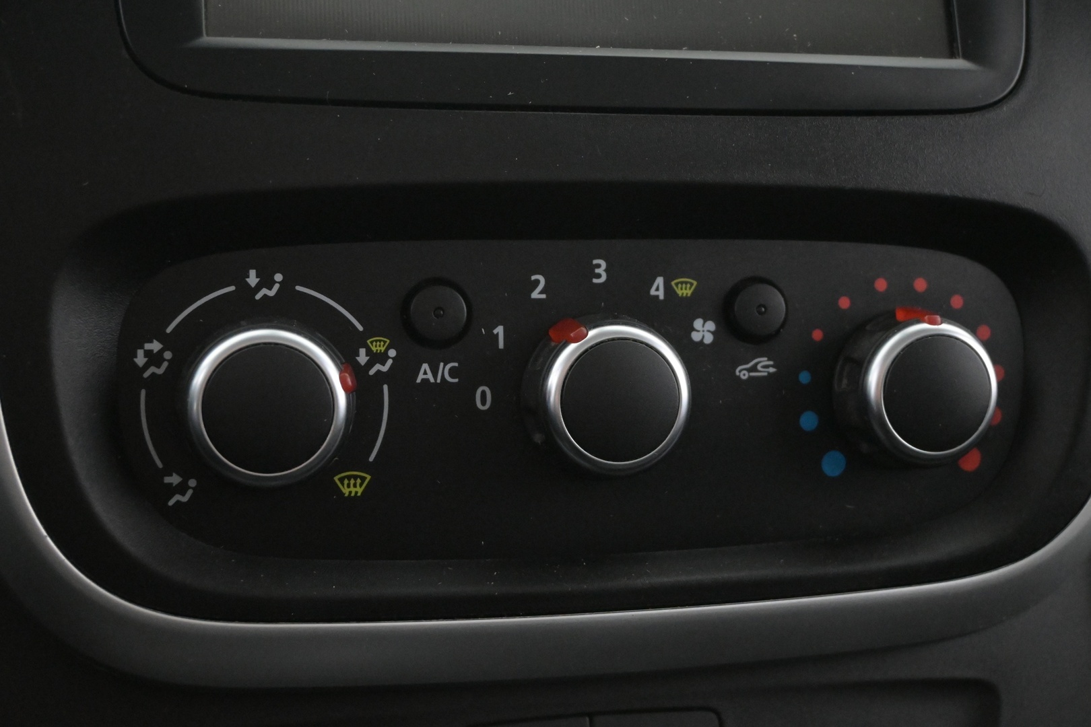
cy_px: 364
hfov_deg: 43.6
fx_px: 1364
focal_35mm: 45
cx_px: 546
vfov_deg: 29.9
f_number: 4.8
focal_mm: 30
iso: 7200
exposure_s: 1/50
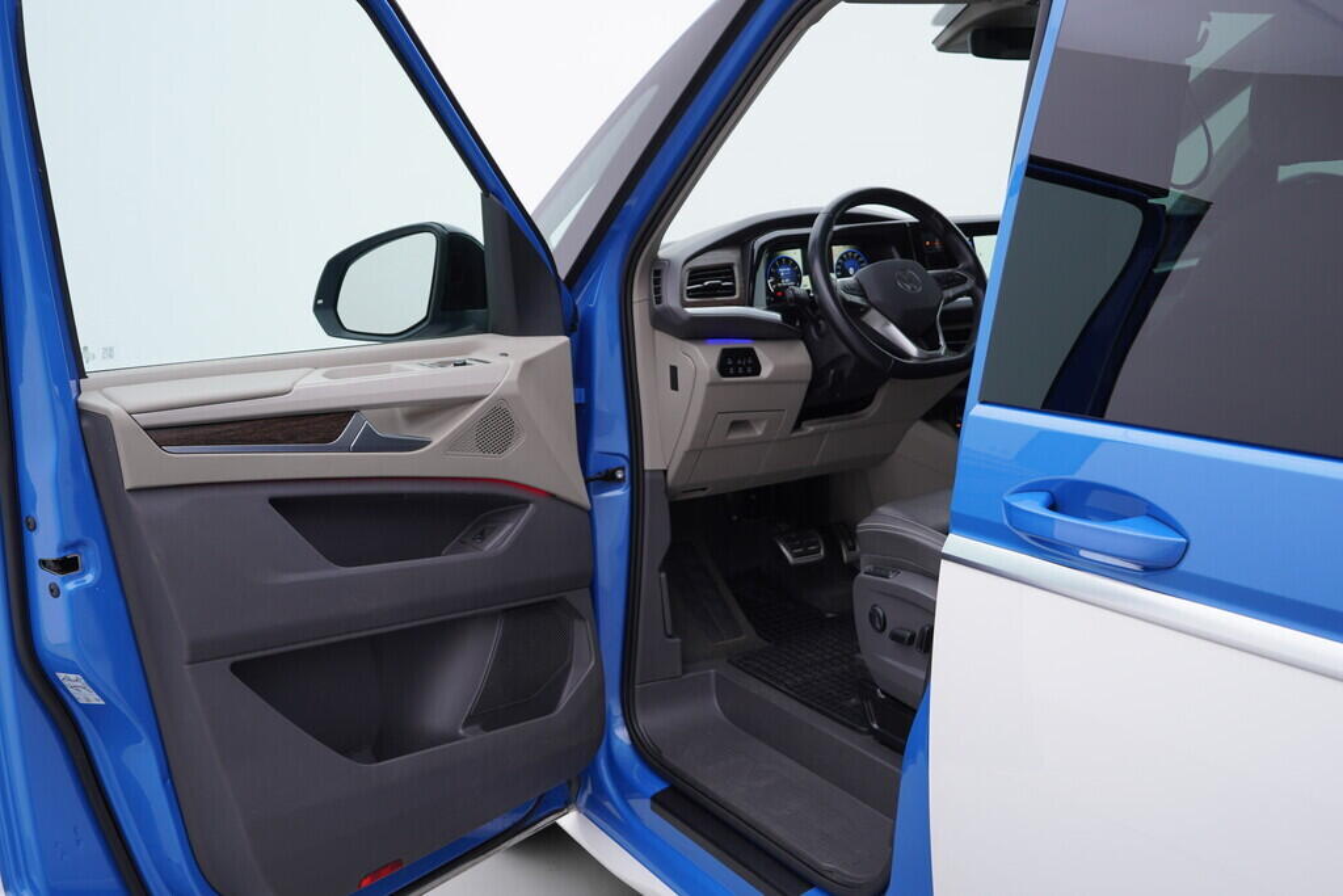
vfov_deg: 36.9
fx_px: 1343
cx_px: 672
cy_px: 448
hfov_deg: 53.1
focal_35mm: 36
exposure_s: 1/60
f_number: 3.5
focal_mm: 24
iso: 125
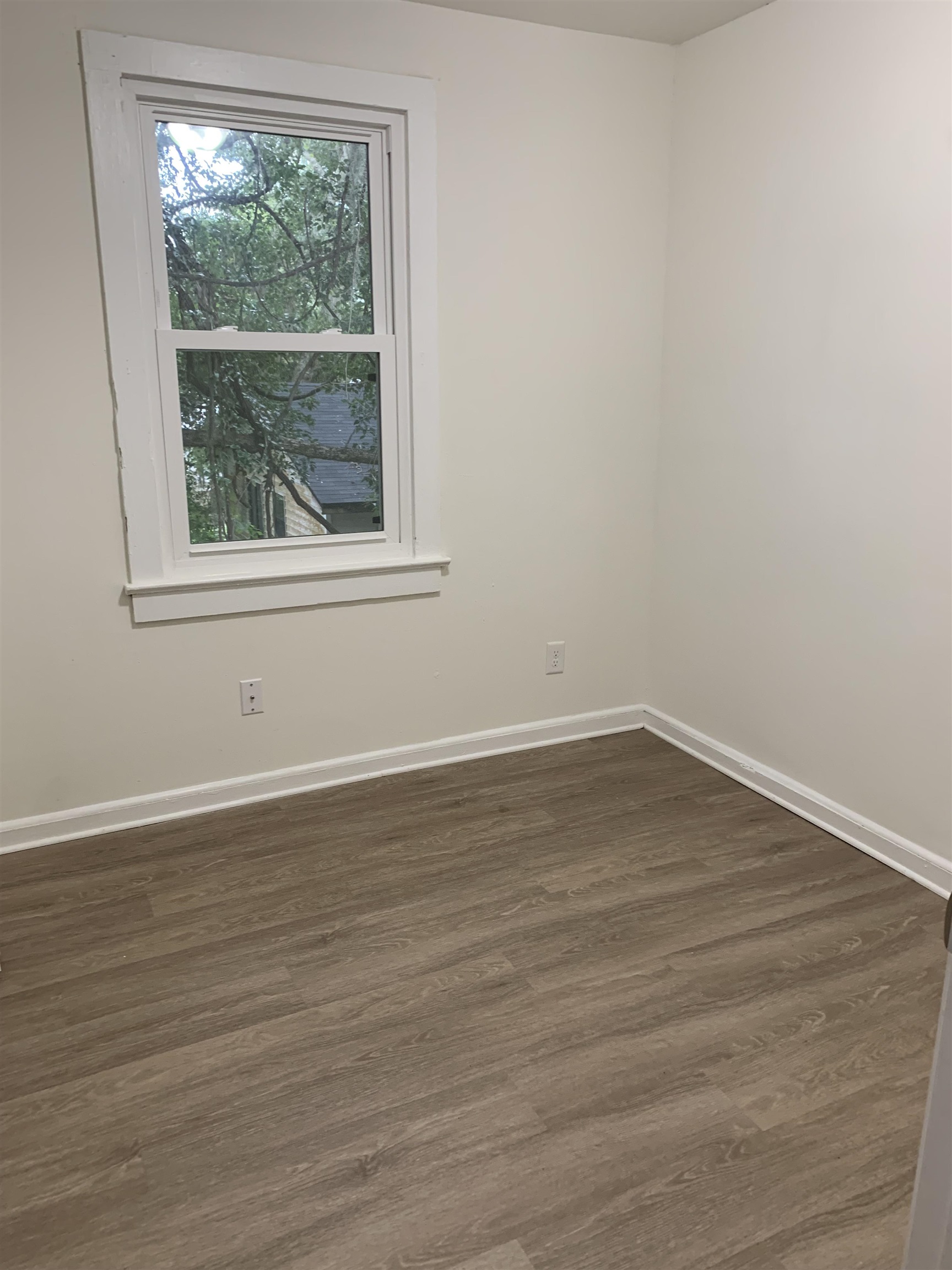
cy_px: 635
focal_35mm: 26
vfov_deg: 67.3
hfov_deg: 53.1
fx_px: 953
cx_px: 476
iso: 125
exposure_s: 1/60
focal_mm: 4.25
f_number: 1.8
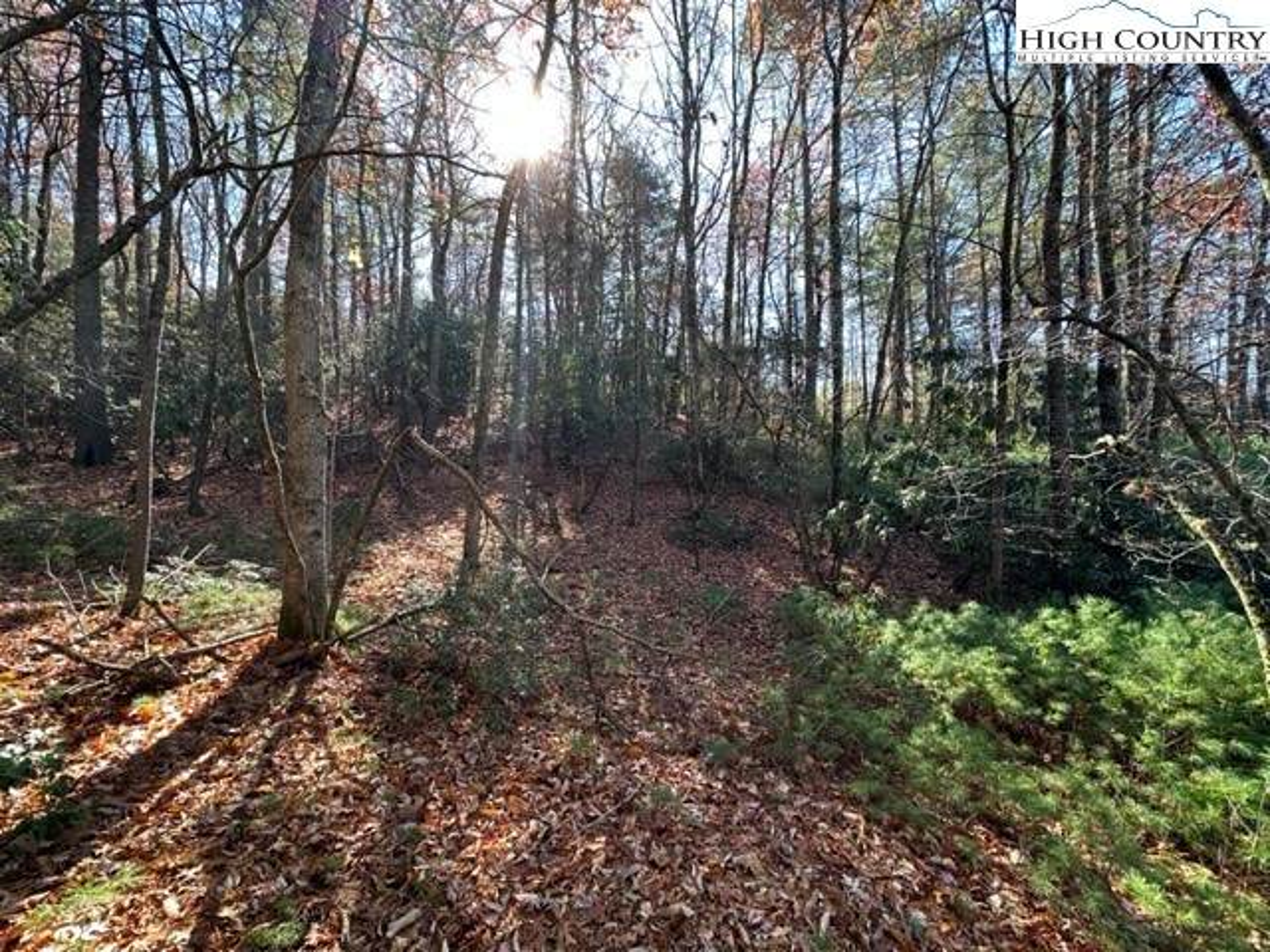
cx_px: 635
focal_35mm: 14
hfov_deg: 102.1
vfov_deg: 85.7
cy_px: 476
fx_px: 514
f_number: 2.2
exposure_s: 1/99
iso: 50
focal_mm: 2.22
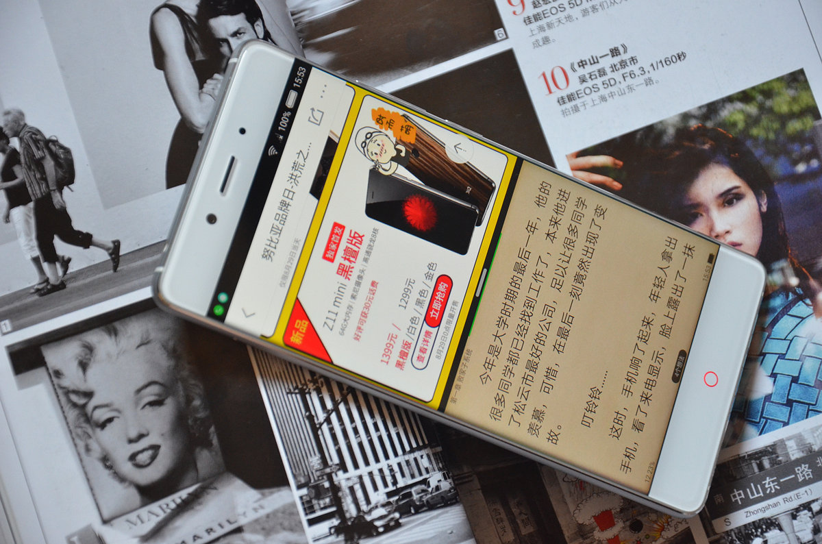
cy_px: 272
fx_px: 2904
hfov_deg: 16.1
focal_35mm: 128
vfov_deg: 10.7
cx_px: 411
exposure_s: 1/40
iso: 1600
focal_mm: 85
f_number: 5.6
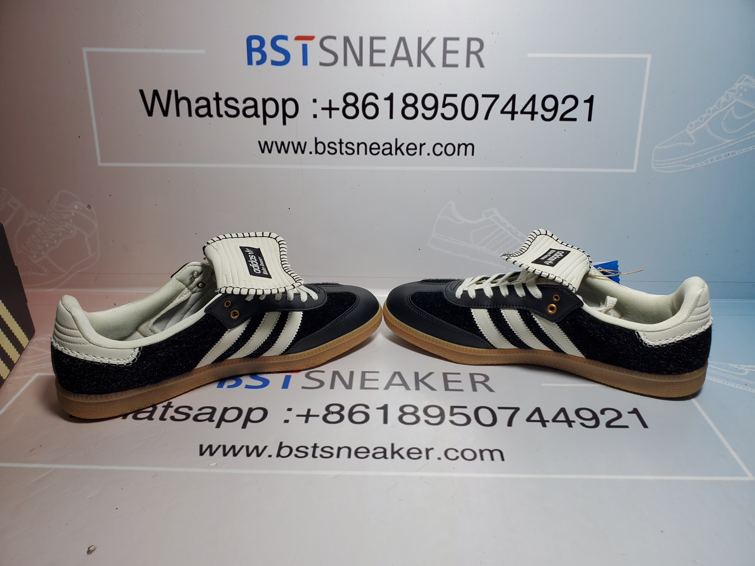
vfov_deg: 53.1
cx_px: 378
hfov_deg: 67.3
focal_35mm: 26
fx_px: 567
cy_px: 283
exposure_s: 1/279
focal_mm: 4.3
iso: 50
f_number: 2.4
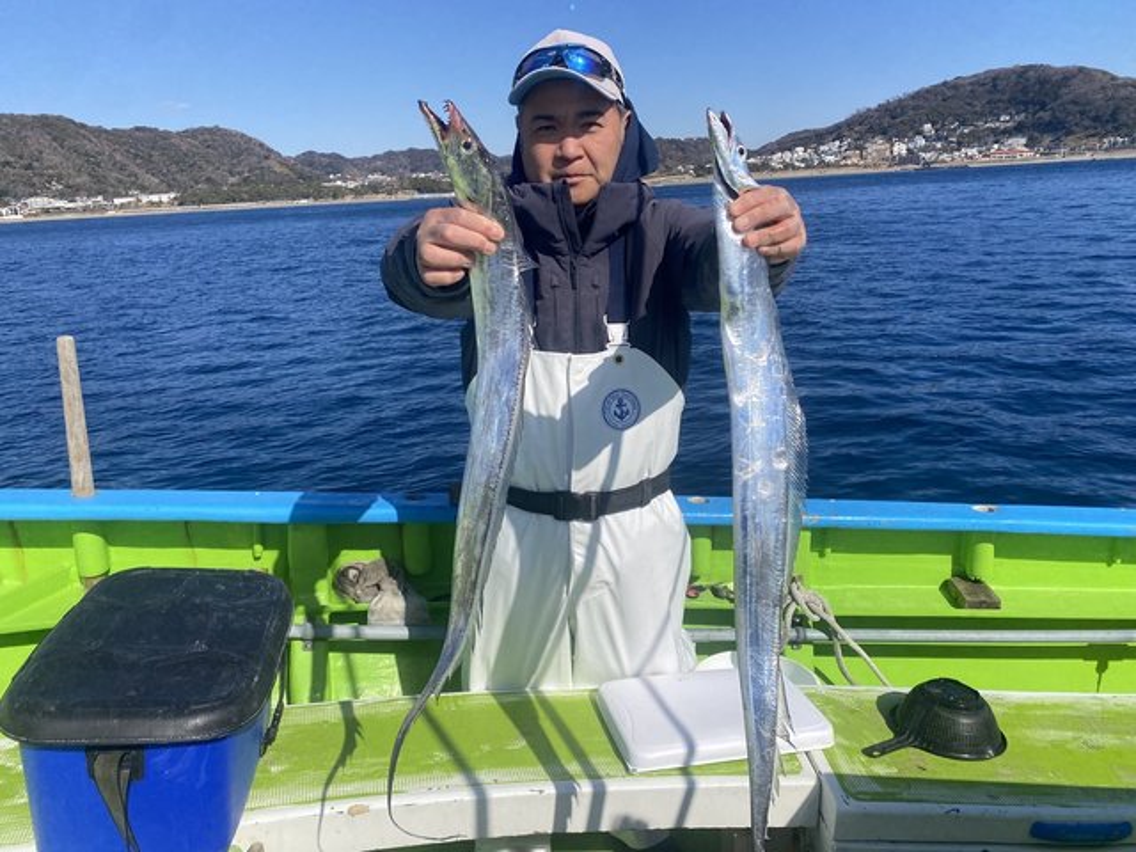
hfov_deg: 67.3
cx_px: 568
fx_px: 853
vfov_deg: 53.1
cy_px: 426
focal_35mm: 26
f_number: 1.8
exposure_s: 1/3846
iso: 32
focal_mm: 4.25
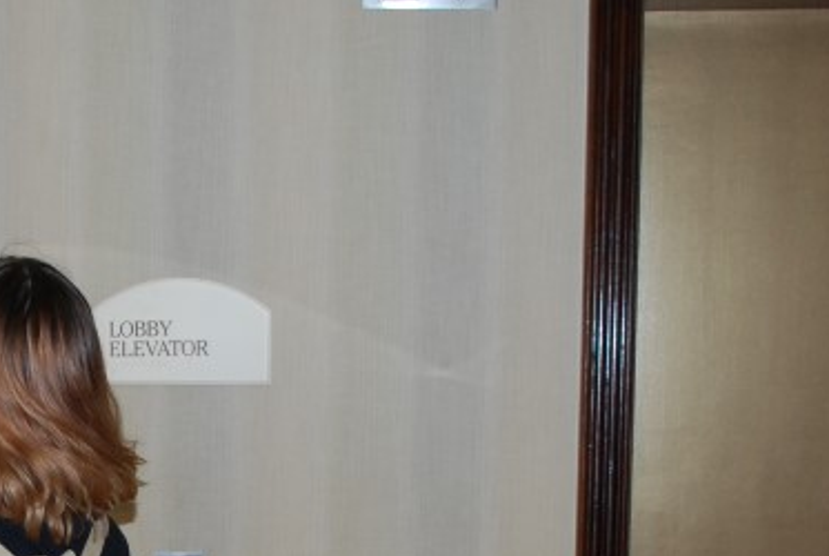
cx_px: 17
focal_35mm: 83
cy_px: 656
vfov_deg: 15.9
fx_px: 1914
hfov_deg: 23.5
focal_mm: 18
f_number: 3.5
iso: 200
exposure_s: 1/60
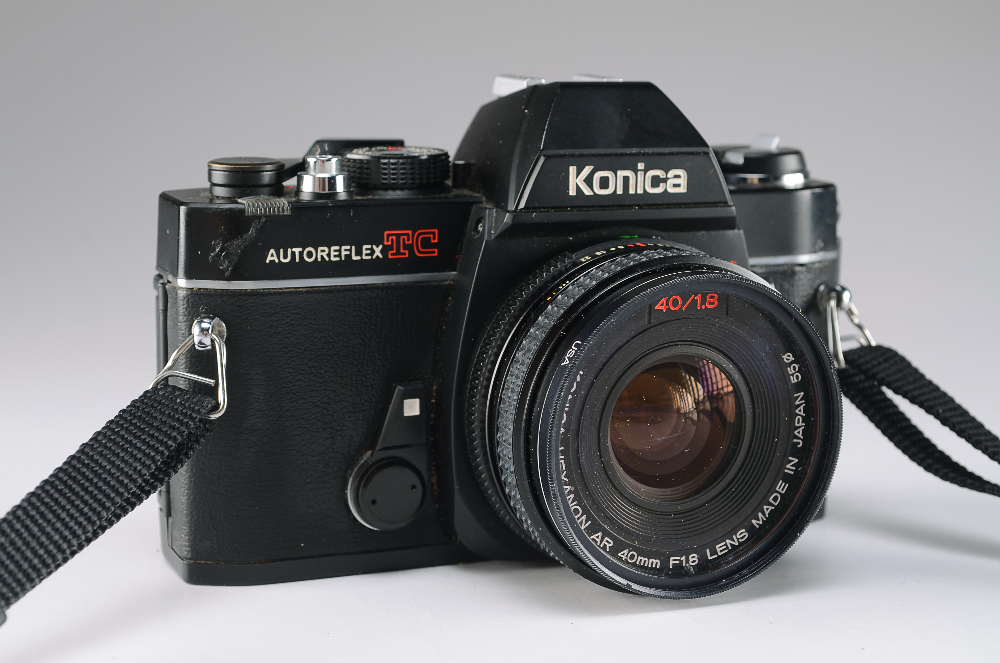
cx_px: 500
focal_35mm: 69
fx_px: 1913
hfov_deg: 29.3
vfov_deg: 19.6
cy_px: 332
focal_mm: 46
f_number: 8
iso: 100
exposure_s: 1/80
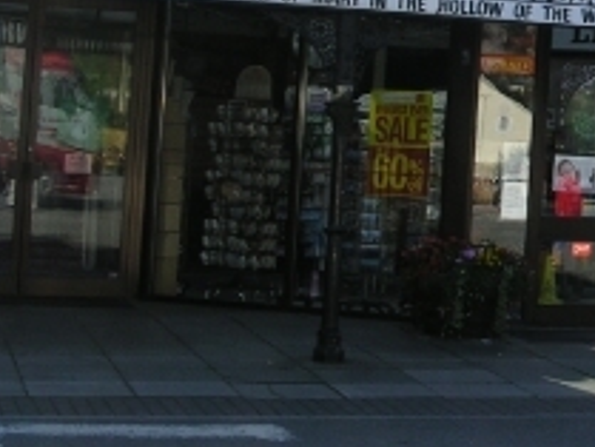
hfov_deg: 16.9
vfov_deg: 13.5
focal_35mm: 109
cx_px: 786
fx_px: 1875
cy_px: 33
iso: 100
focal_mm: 7.8
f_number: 5.6
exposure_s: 1/350
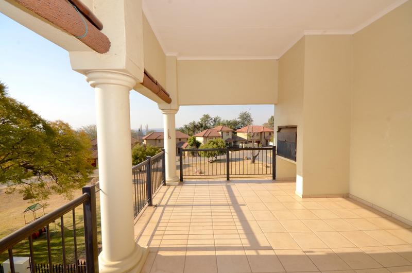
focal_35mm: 15
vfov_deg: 77.1
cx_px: 206
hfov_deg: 100.5
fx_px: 171
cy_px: 136
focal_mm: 10
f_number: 13
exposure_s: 1/250
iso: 280
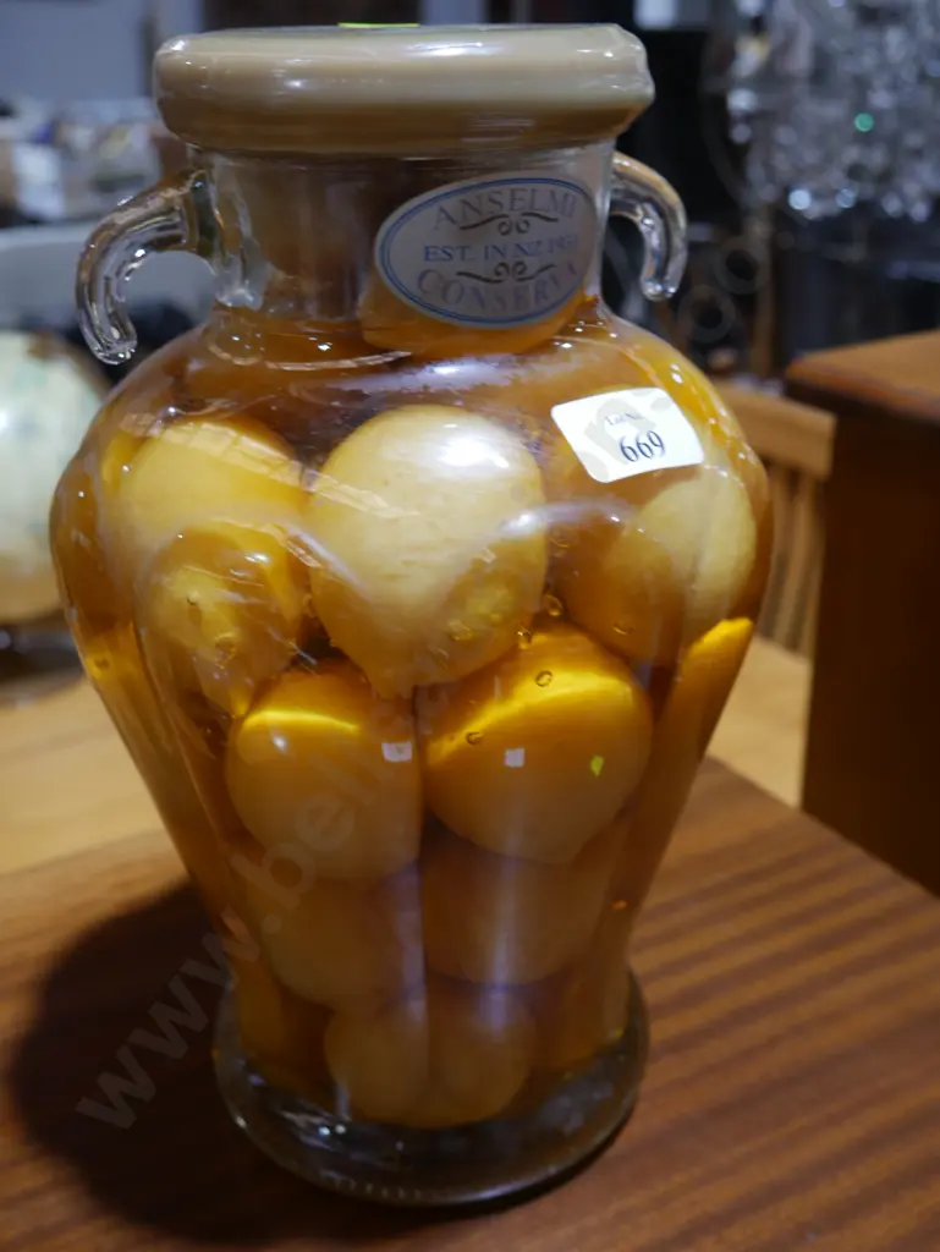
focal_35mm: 40
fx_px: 1447
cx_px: 470
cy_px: 626
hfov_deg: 36.0
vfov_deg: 46.8
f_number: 4.4
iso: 320
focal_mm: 20
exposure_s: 1/60
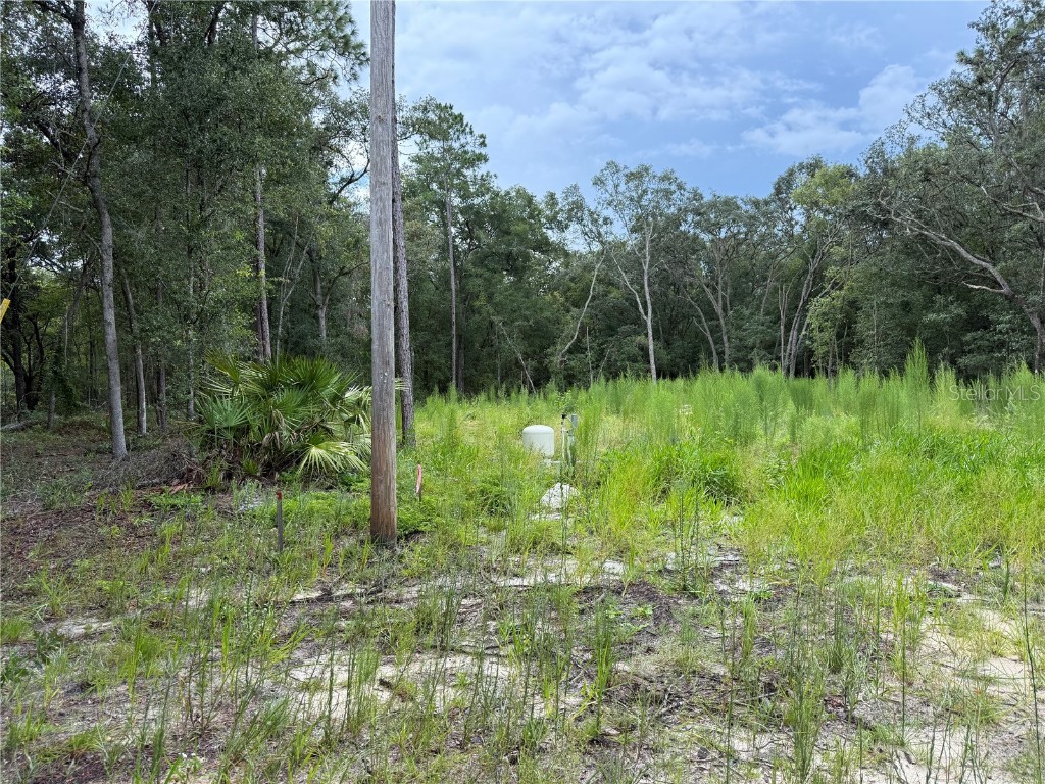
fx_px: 725
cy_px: 392
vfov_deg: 56.8
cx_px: 522
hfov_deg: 71.6
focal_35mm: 24
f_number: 1.78
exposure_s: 1/1018
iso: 100
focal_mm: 6.76
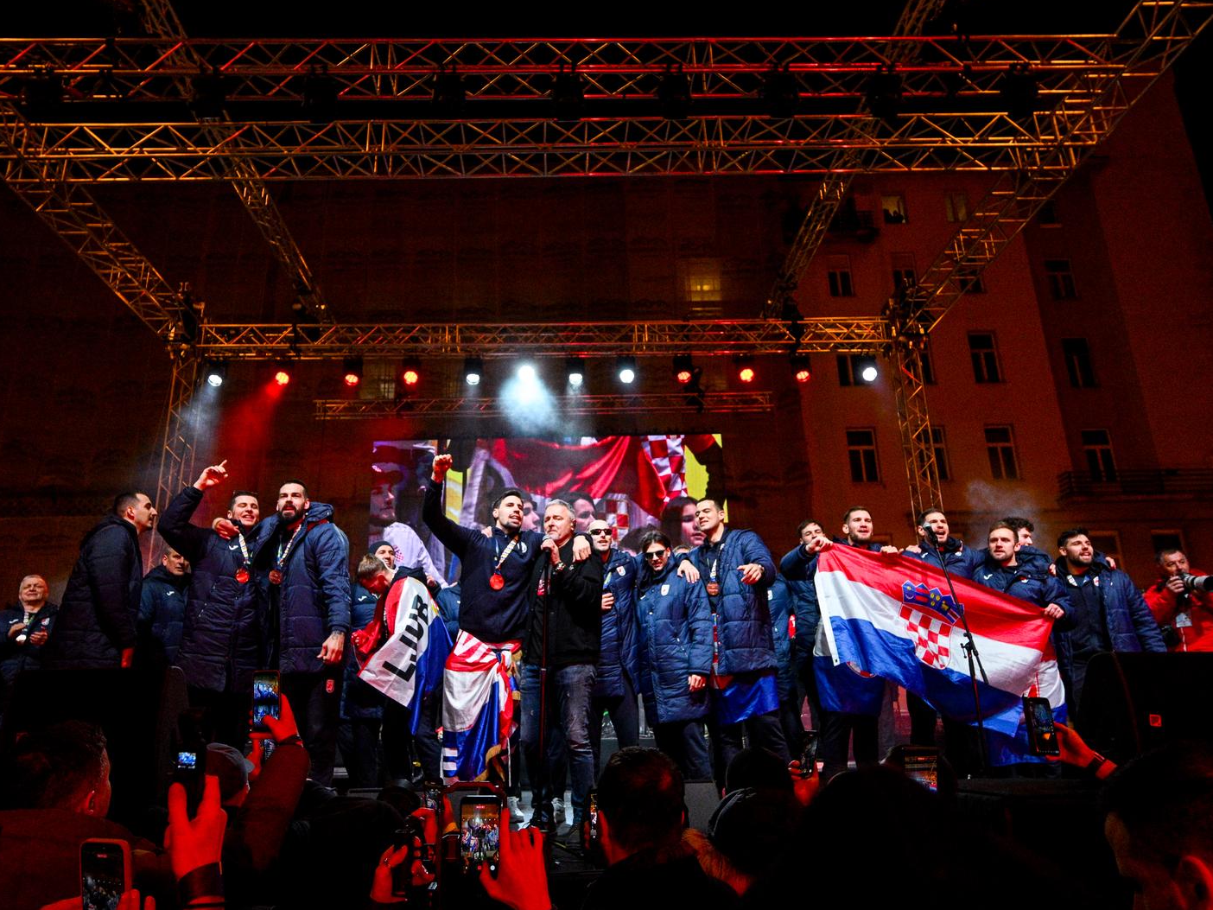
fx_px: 806
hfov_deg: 73.9
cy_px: 453
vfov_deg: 58.9
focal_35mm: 23
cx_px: 570
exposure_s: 1/640
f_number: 4
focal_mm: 14
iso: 2000
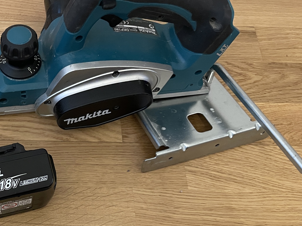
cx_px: 19
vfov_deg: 28.3
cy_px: 159
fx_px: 445
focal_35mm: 51
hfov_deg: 34.9
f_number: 1.6
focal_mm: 4.2
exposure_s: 1/25
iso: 640
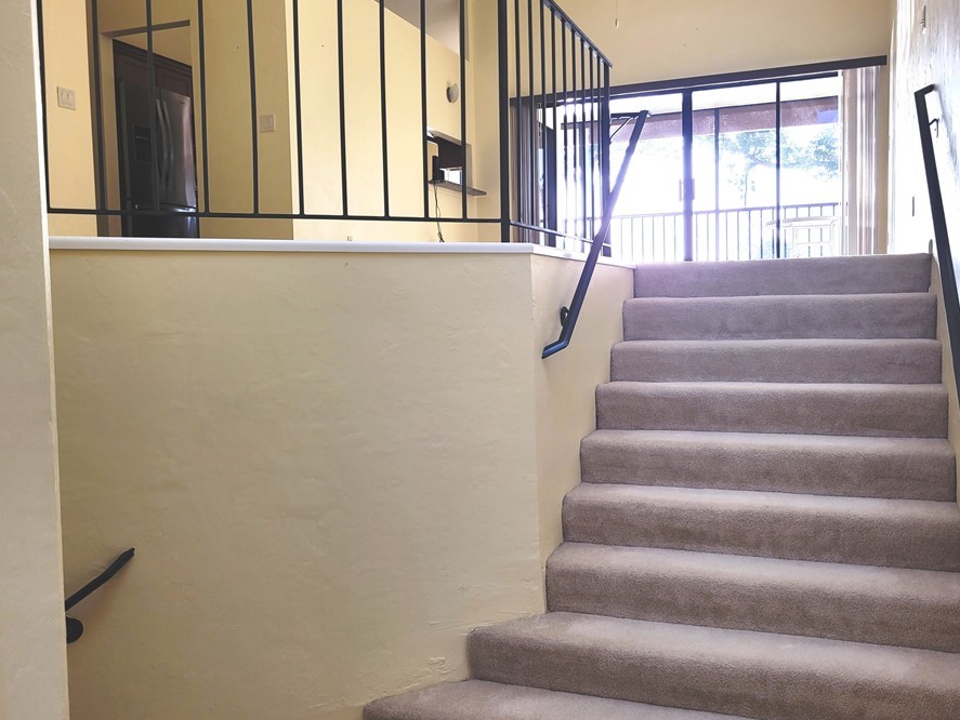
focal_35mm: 30
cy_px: 347
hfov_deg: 59.8
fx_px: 832
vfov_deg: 46.8
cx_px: 530
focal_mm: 5.4
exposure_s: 1/120
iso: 64
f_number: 1.8
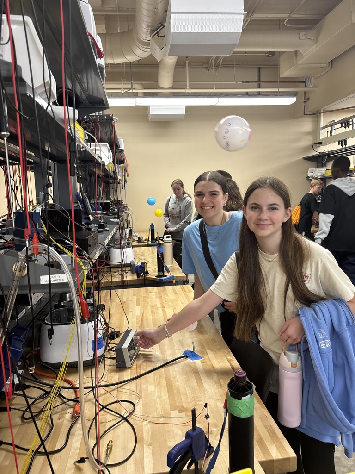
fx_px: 356
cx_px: 178
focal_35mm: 26
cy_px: 237
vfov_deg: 67.3
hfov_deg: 53.1
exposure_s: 1/60
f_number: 1.6
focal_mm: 5.96
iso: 125
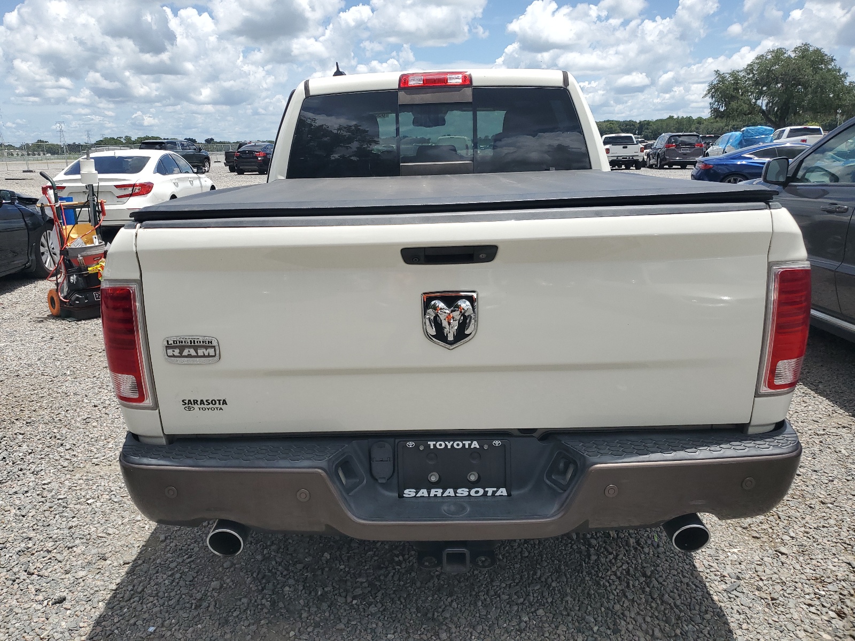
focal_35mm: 26
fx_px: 642
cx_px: 428
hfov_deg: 67.3
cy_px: 320
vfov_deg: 53.1
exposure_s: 1/3333
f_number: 1.5
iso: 50
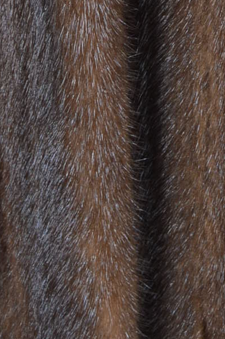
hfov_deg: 7.0
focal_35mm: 197
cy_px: -394
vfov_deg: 9.6
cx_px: 62
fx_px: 1849
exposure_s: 1/80
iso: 200
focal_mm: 26
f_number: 6.3
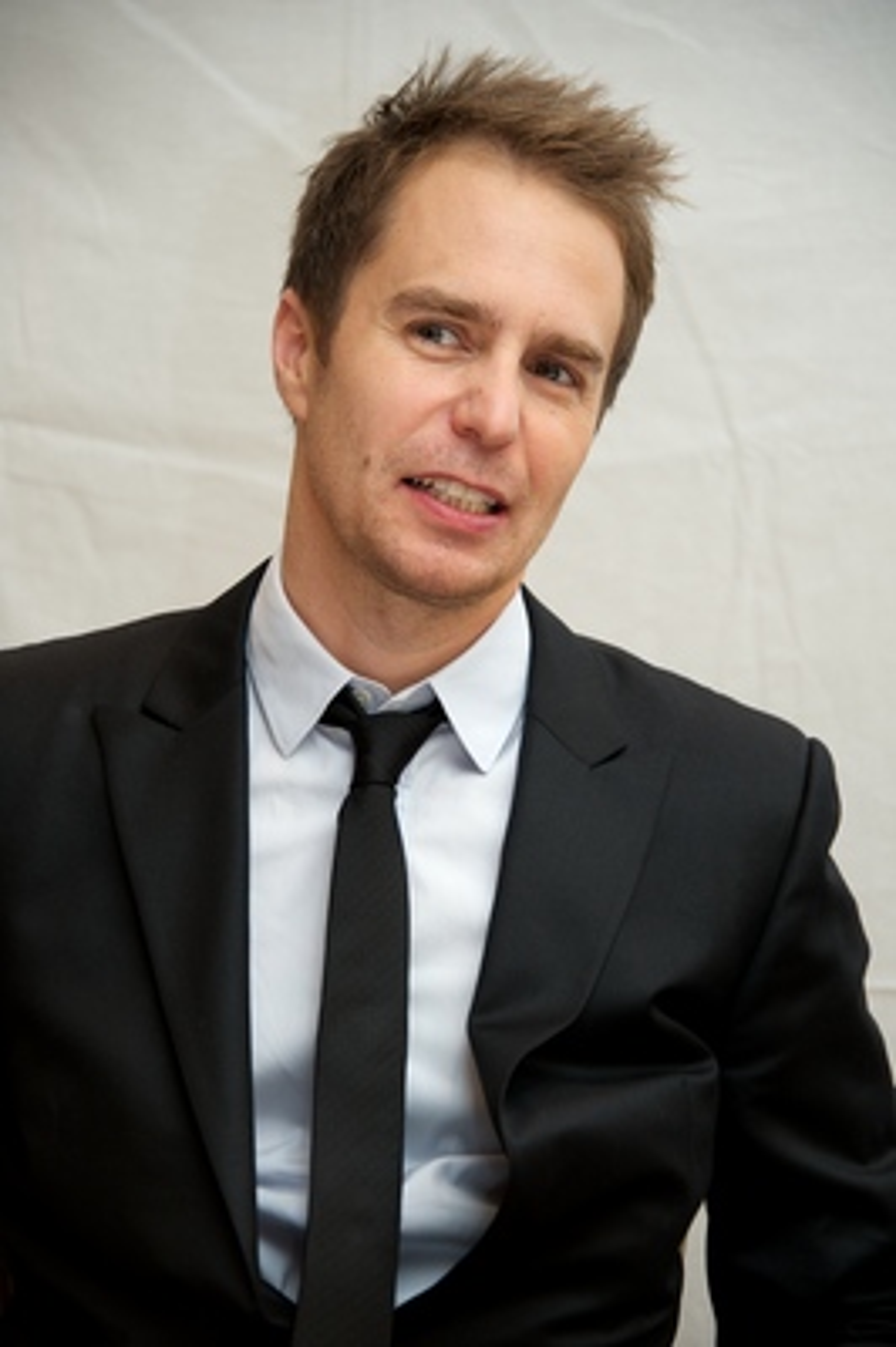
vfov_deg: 13.7
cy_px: 674
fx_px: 5609
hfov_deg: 9.1
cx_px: 448
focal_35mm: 150
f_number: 5.6
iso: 640
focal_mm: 150
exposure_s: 1/60
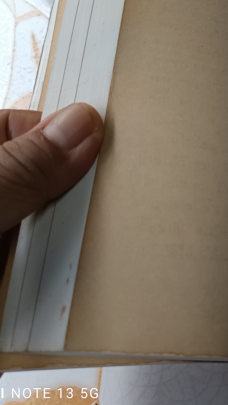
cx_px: 304
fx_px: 516
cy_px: 143
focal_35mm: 48
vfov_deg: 42.4
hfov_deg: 22.1
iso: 348
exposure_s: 1/50
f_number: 1.7
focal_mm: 5.31
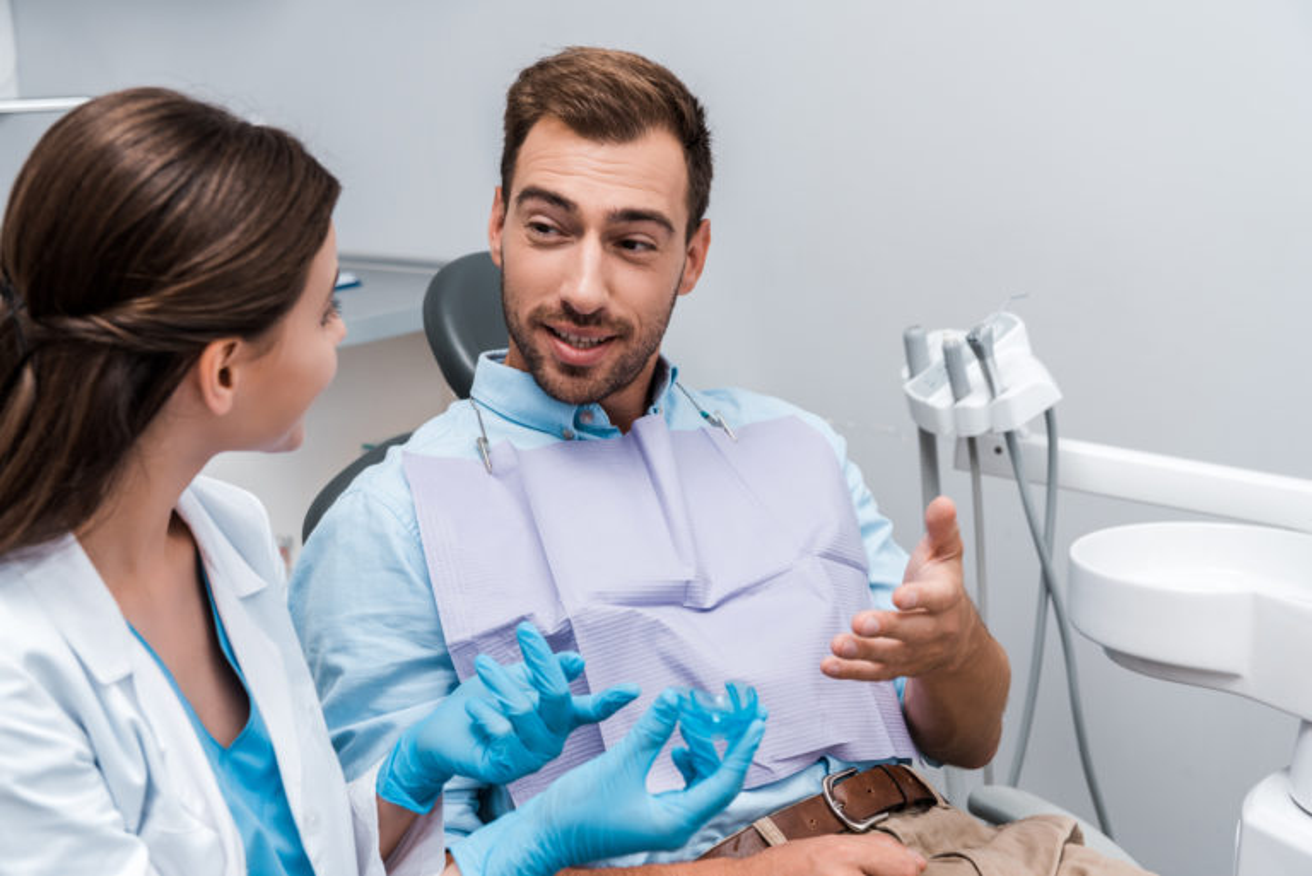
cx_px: 656
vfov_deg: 26.0
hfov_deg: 38.2
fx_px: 1896
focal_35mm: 52
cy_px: 438
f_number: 5
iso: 100
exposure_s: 1/160
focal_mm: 52
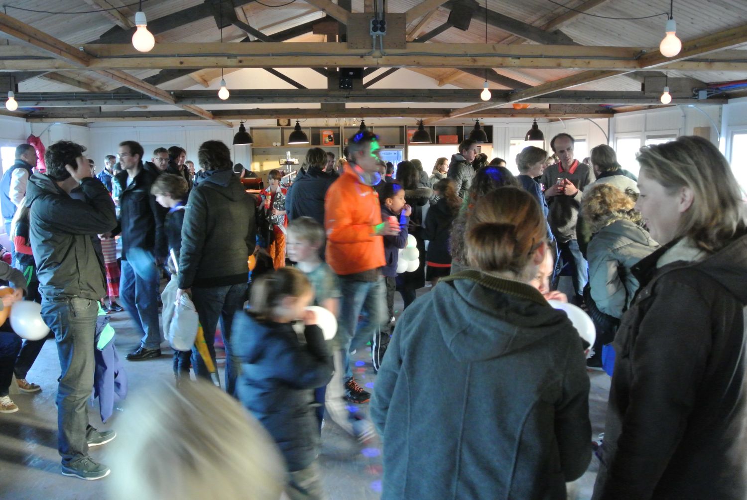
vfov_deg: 45.1
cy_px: 250
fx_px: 602
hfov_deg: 63.6
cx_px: 374
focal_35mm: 29
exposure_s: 1/15
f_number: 3.5
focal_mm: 11
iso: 1400
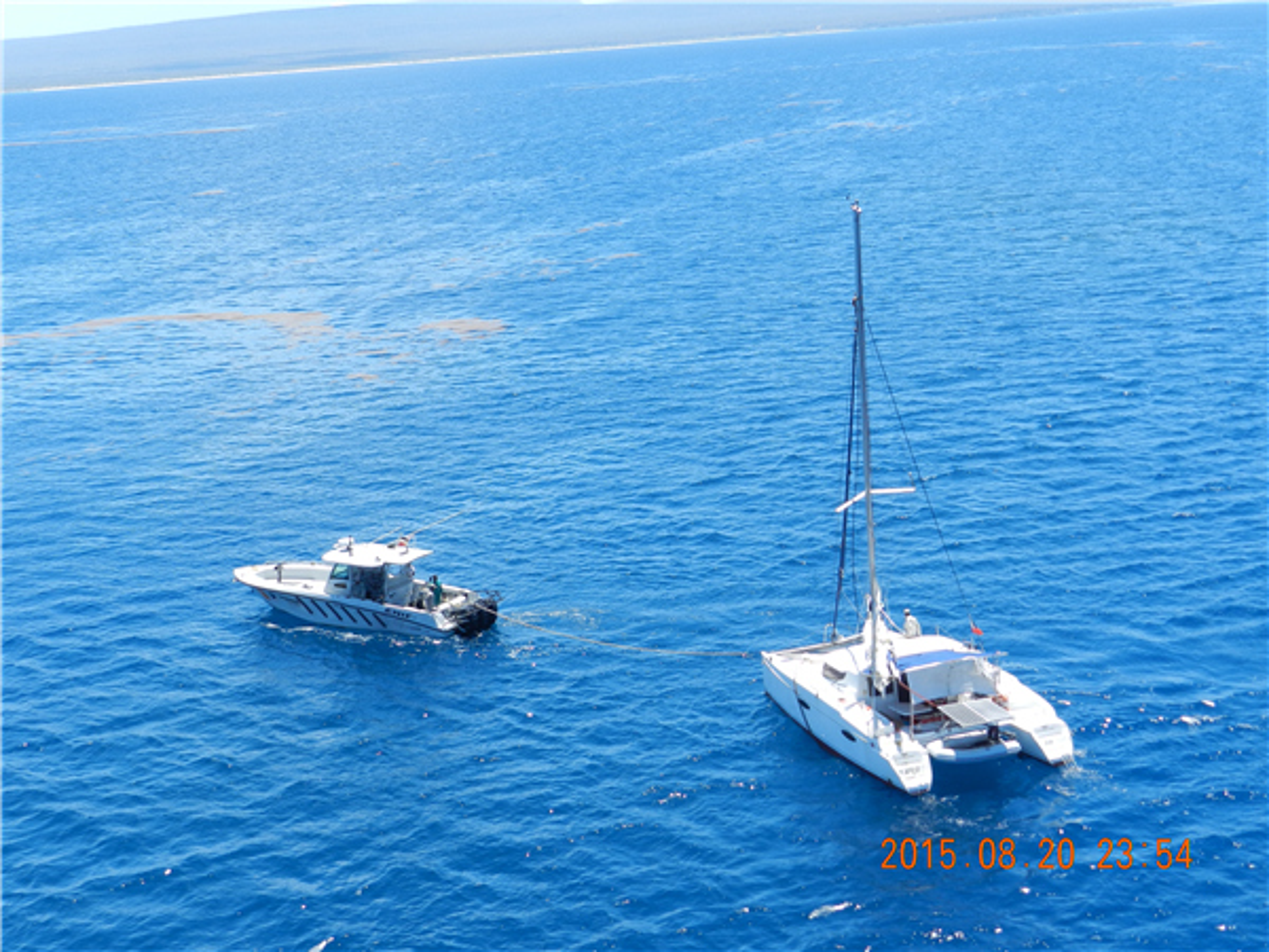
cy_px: 476
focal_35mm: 53
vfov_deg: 27.5
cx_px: 634
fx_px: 1943
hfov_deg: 36.2
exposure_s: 1/640
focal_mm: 9.4
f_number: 4.4
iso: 160
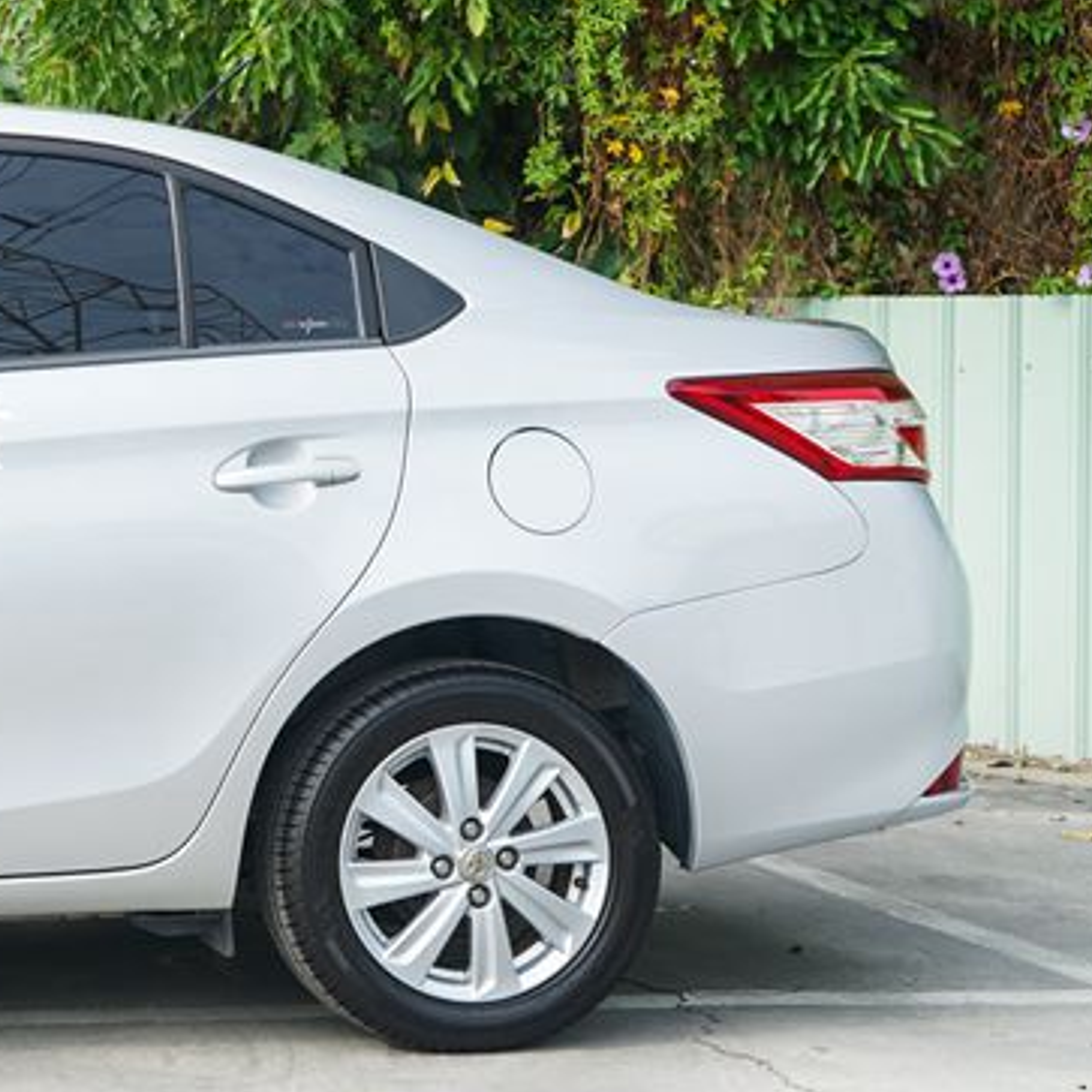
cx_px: -430
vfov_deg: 20.6
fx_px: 2998
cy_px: 438
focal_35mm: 84
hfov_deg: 18.8
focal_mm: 35
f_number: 6.3
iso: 100
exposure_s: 1/100
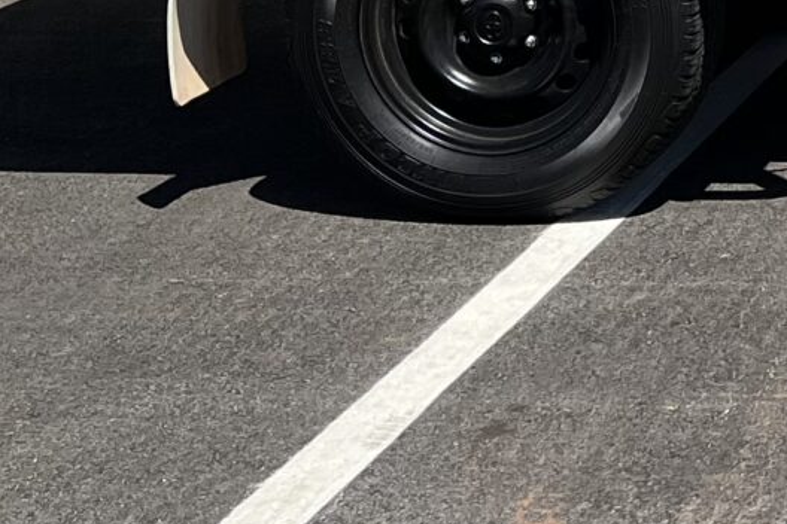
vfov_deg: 10.0
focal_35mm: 131
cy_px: -336
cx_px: 1312
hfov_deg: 14.2
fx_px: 2864
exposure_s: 1/6579
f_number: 1.5
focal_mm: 5.7
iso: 50
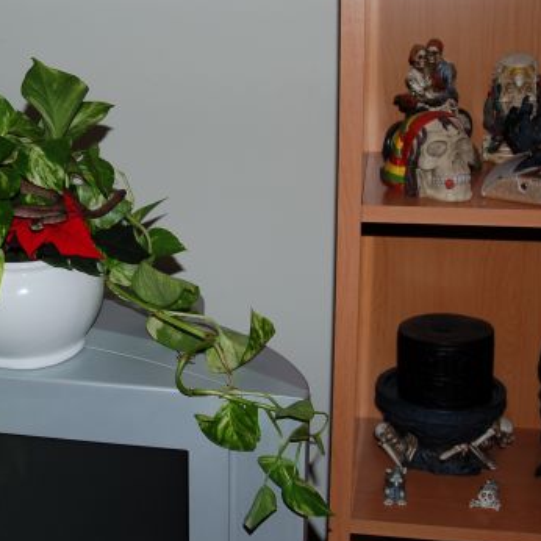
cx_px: 45
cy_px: 218
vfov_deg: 26.1
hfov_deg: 25.2
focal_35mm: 66
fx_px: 1167
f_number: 5.6
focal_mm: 28
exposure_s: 1/125
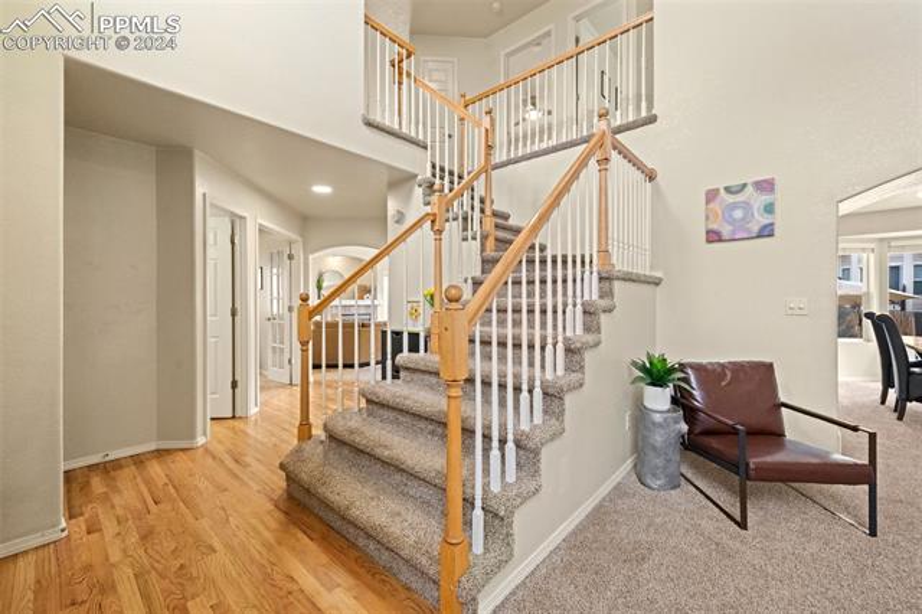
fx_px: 358
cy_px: 307
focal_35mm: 14
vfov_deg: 81.1
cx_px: 461
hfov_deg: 104.3
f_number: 10
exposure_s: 1/30
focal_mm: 14
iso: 6400
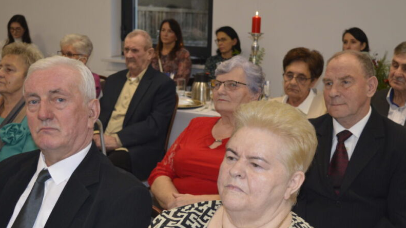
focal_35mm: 61
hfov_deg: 34.4
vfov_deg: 19.7
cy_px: 145
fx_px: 657
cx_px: 207
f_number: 4.2
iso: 500
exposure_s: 1/60
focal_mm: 30
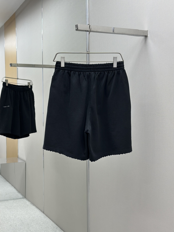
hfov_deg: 30.3
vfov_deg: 39.7
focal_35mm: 48
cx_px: 87
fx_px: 322
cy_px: 116
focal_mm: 6.86
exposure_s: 1/190
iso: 80
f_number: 1.78
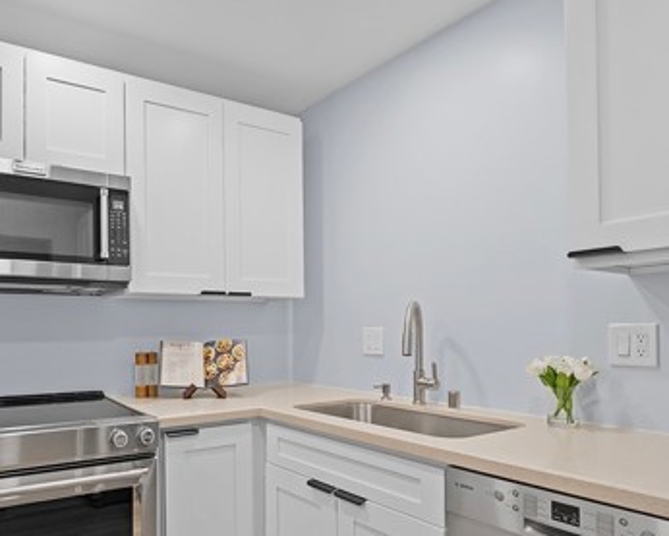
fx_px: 515
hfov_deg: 65.0
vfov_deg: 54.3
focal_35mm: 26
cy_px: 335
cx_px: 247
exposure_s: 1/10
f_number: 4
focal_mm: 15
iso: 400
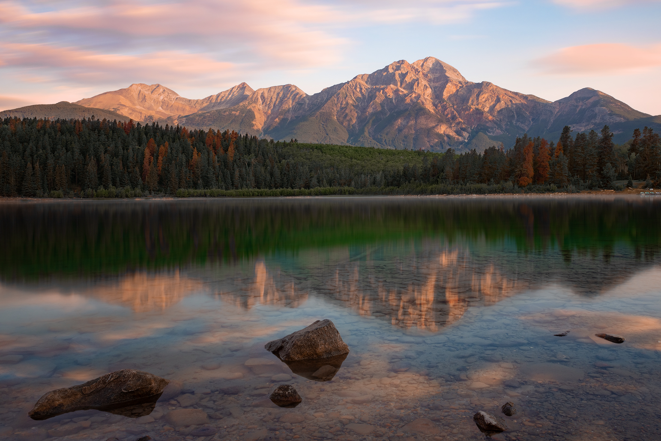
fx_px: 514
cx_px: 380
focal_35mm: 28
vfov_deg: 46.3
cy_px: 198
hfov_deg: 65.1
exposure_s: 51
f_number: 13
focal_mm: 24
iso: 100
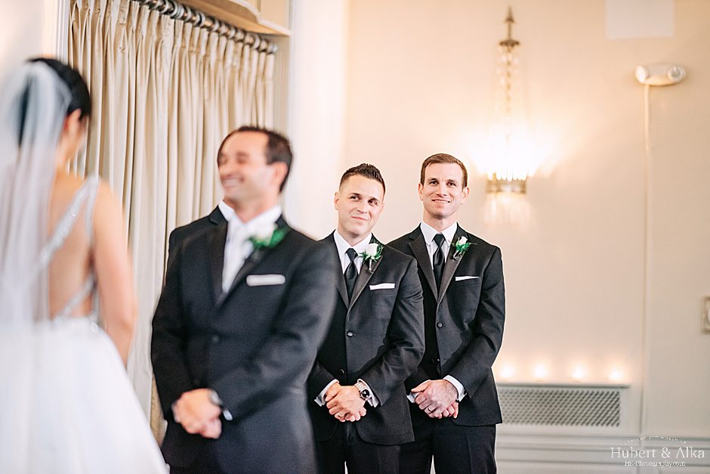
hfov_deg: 19.5
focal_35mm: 105
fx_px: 2071
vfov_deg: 13.0
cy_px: 237
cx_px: 355
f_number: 1.4
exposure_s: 1/125
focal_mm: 105
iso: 500
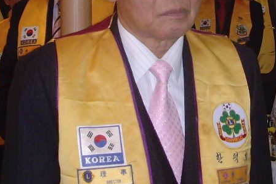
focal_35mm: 145
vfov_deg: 9.4
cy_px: -18
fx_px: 1111
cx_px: 251
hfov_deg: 14.0
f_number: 3.5
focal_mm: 6.6
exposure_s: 1/45
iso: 200
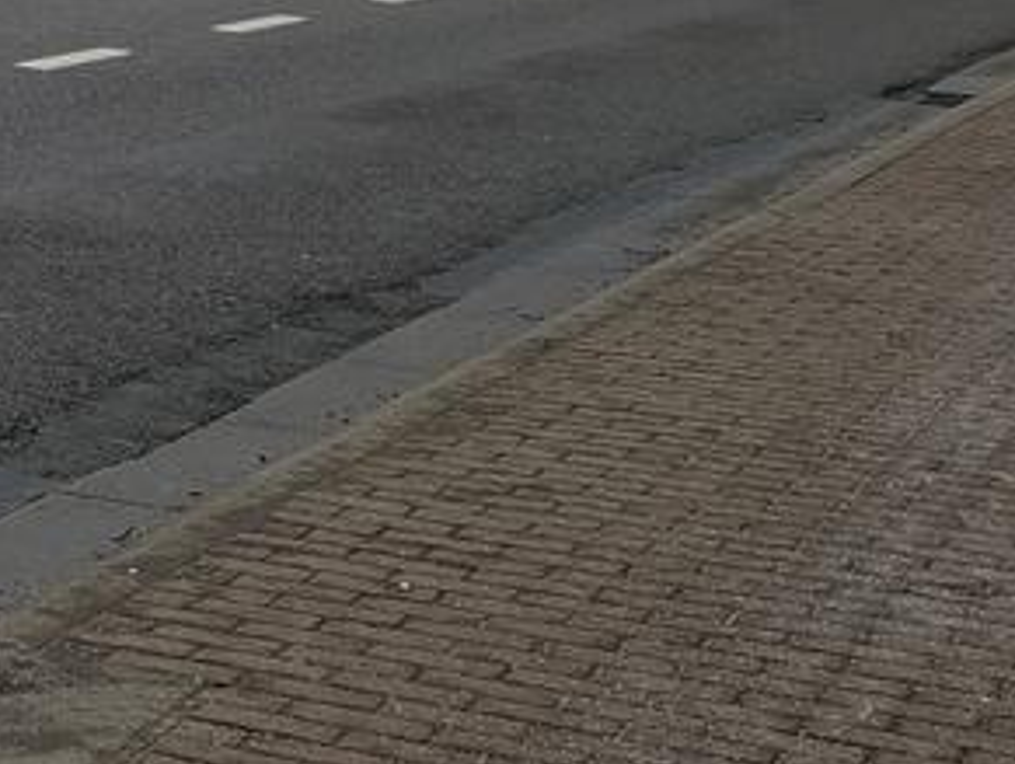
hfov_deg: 15.7
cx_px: -963
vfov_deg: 14.2
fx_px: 2965
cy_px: -199
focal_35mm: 101
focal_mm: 5.54
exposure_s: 1/273
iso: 50
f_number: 1.8
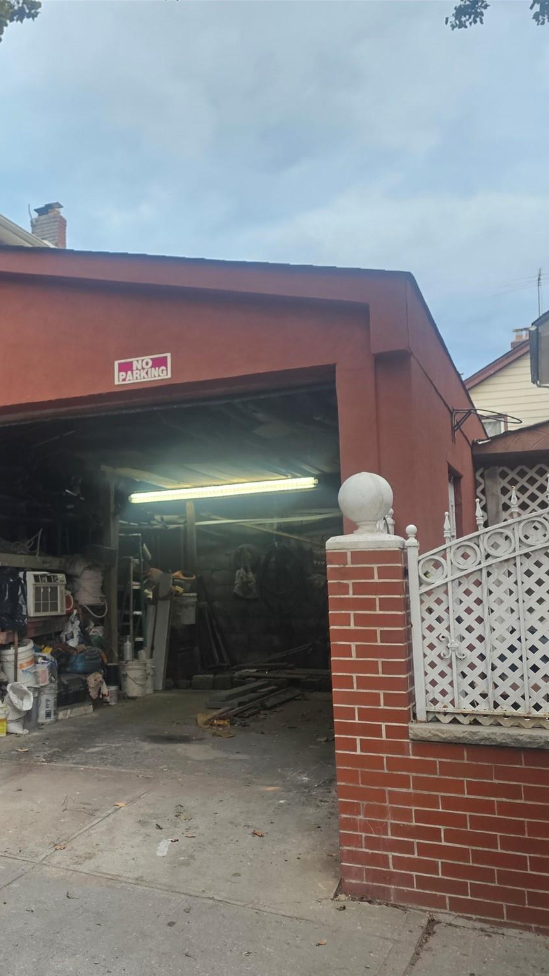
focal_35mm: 34
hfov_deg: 32.9
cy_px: 496
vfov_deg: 58.0
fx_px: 880
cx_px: 58
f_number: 1.7
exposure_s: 1/180
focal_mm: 6.3
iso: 200
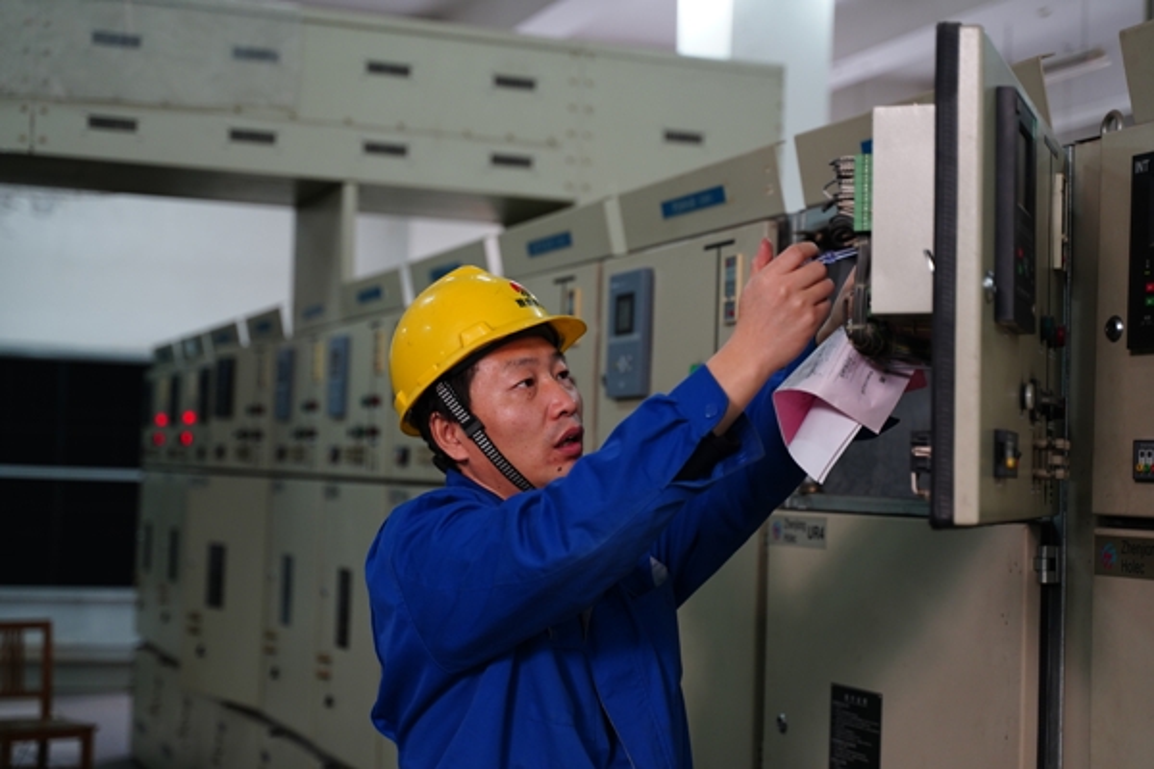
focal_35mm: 58
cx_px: 577
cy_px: 384
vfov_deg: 23.4
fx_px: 1859
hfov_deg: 34.5
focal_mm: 58
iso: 800
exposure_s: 1/60
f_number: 2.8
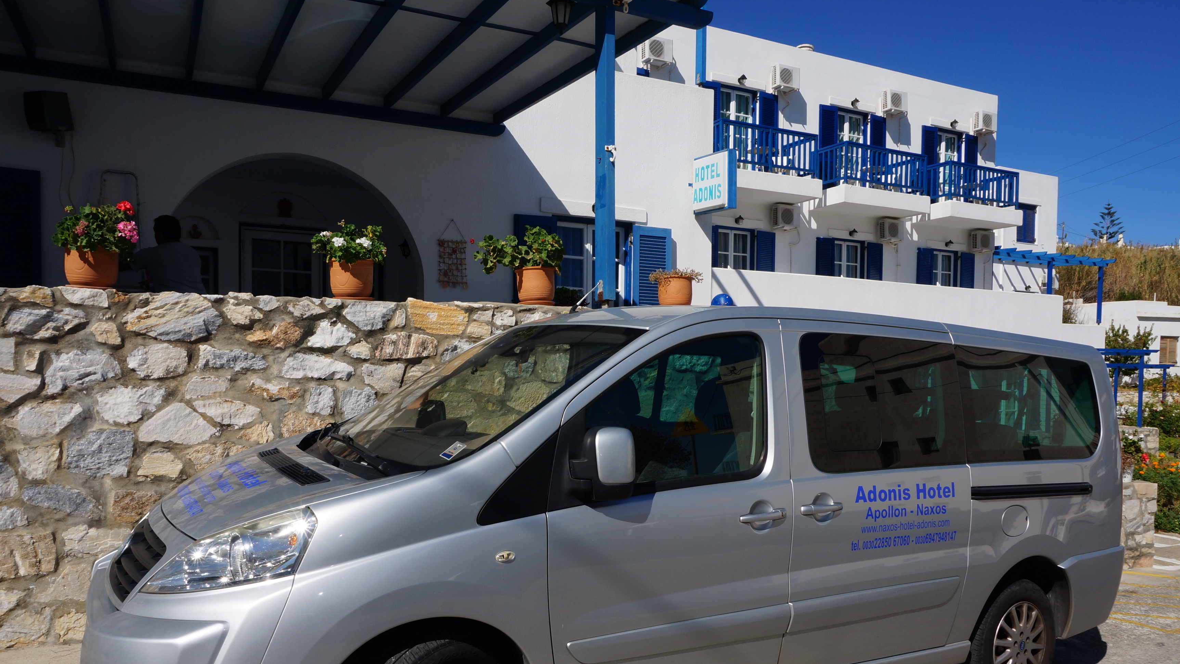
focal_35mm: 26
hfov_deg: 71.9
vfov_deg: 44.1
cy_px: 402
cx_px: 572
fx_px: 814
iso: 100
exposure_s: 1/125
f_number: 16
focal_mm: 16
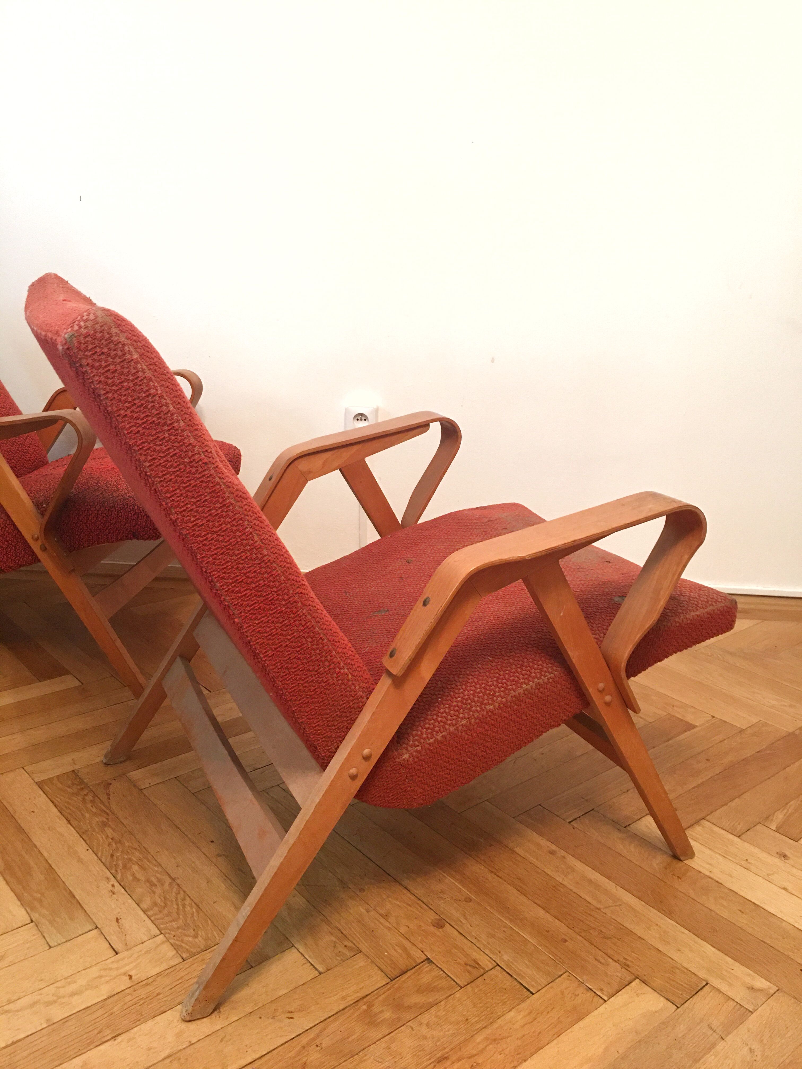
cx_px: 401
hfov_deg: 48.2
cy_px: 534
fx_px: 896
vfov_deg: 61.7
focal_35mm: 29
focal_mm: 4.15
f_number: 2.2
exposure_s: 1/17
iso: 100
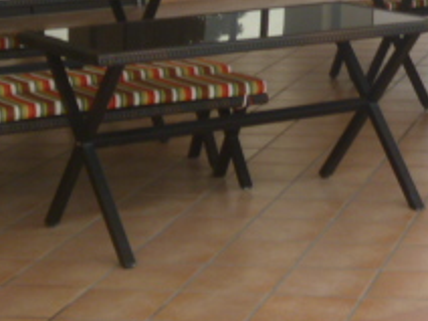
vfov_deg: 11.6
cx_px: 404
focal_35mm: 124
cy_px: -105
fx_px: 1533
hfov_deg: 15.7
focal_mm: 7.3
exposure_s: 1/60
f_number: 3.7
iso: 125
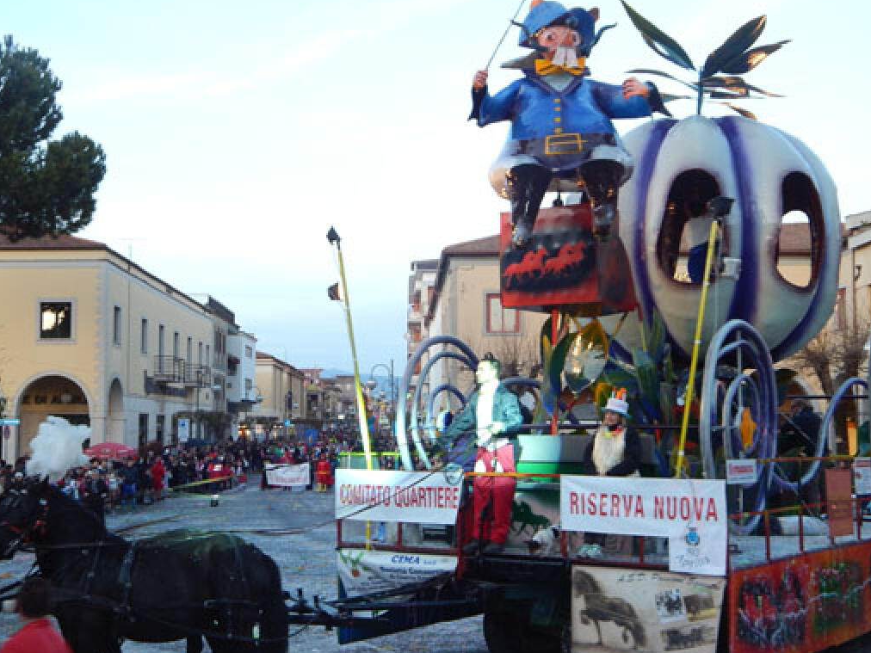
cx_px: 361
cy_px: 348
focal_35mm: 51
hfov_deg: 37.4
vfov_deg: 28.6
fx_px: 1283
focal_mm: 7.7
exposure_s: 1/30
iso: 160
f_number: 3.6
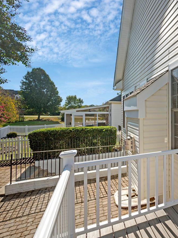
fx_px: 151
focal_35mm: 22
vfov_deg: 76.3
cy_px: 129
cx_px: 183
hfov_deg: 48.5
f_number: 7.1
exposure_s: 1/400
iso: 100
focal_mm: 14
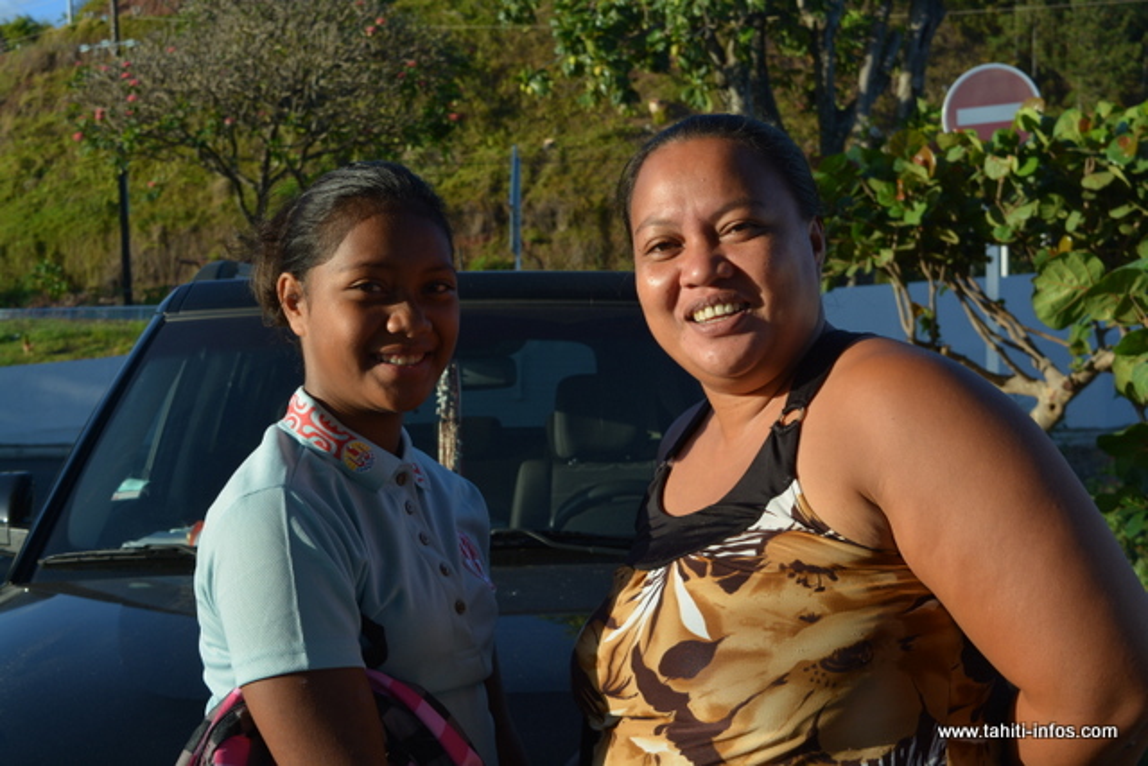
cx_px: 574
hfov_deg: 38.9
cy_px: 383
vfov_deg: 26.5
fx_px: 1627
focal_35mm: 51
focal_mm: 34
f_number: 8
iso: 125
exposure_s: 1/250
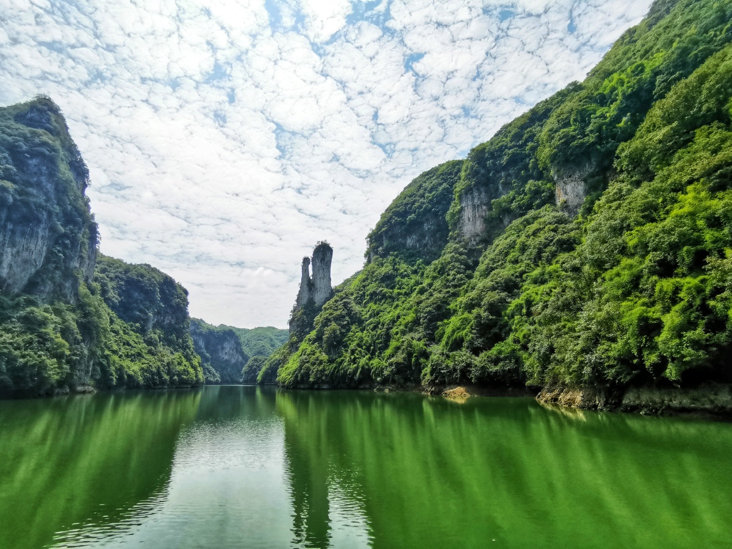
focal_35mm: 17
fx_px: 359
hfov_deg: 91.0
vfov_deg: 74.7
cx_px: 366
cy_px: 274
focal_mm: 2.26
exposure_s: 1/2817
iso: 50
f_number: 2.2
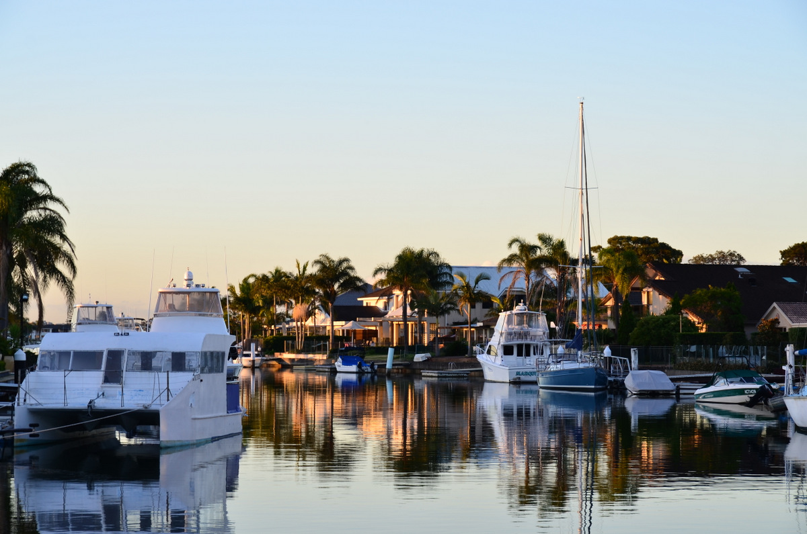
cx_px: 404
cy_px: 267
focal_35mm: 93
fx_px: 2081
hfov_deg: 22.0
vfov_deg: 14.6
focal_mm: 62
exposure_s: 1/50
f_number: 8
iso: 100
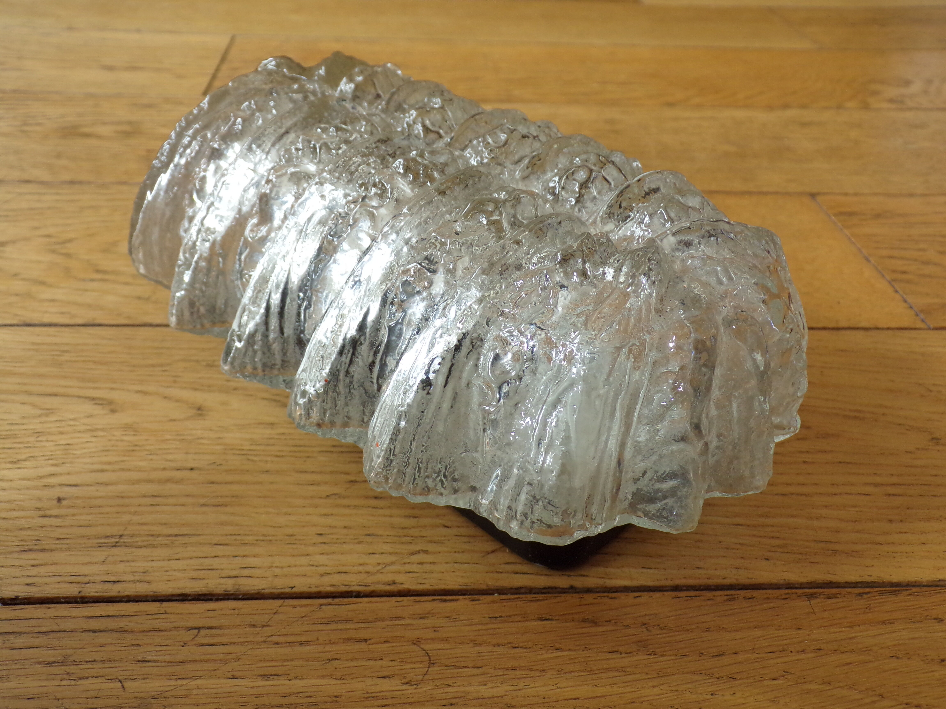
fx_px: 875
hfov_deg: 56.8
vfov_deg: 44.2
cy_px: 354
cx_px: 473
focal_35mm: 32
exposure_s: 1/18
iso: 200
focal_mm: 5.8
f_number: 3.2
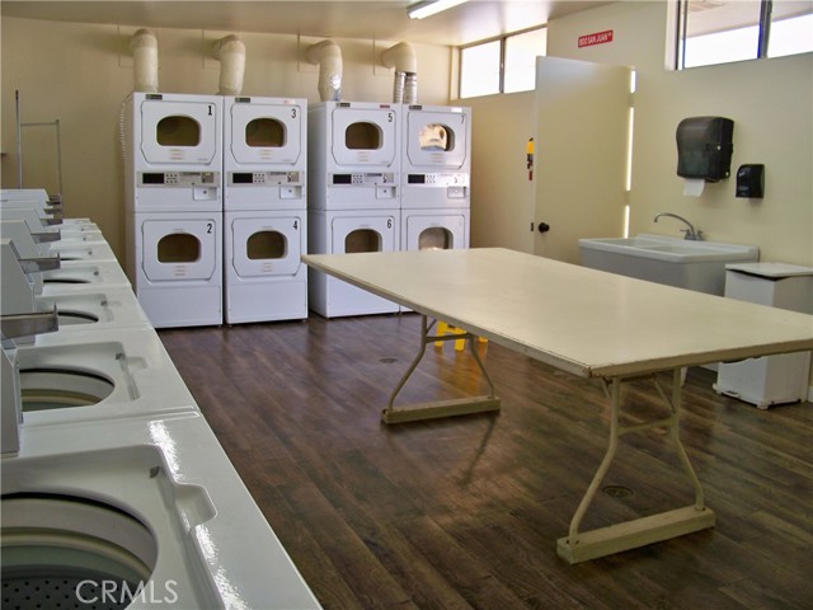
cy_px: 305
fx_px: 775
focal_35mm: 33
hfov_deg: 55.4
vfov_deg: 42.9
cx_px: 406
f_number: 2.8
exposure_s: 1/80
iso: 80
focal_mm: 5.85
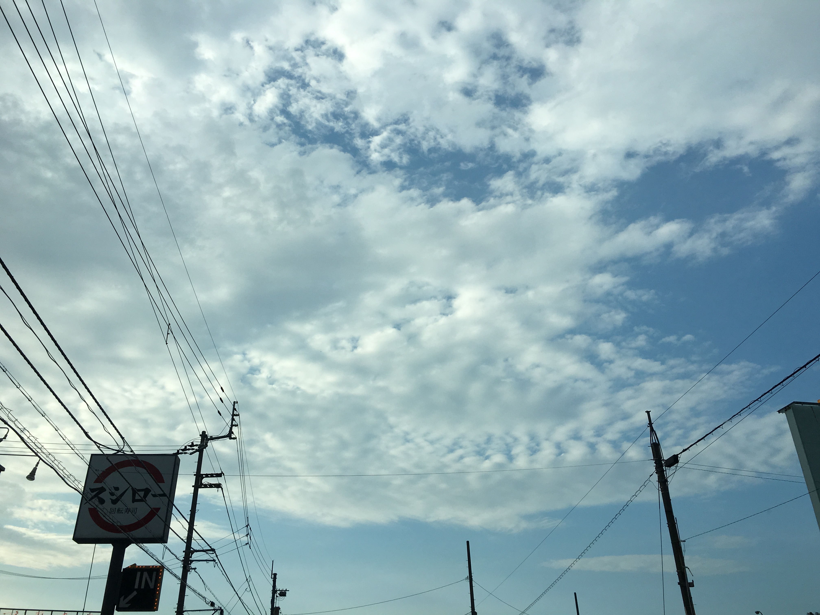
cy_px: 308
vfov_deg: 48.2
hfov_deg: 61.7
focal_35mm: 29
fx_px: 687
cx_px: 410
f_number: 2.2
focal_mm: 4.15
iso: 25
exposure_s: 1/1672
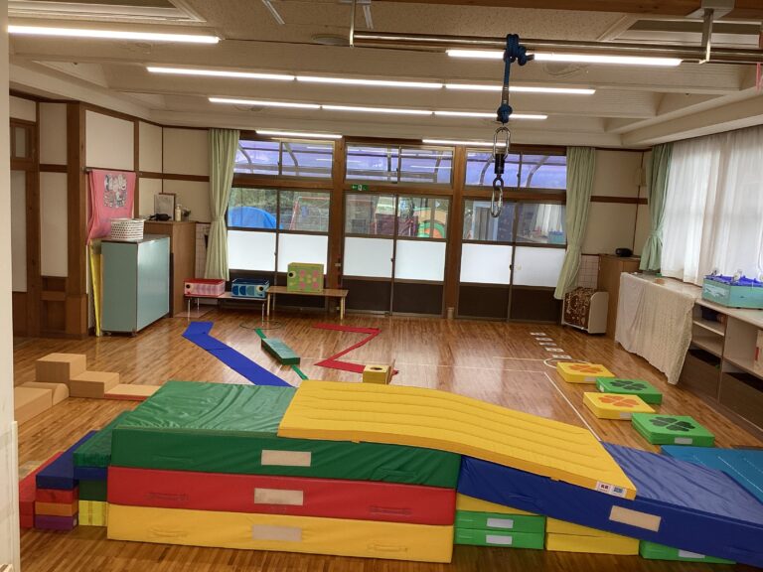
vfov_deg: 45.4
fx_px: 683
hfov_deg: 58.4
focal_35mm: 31
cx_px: 382
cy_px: 286
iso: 64
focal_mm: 3.3
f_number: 2.4
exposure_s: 1/120
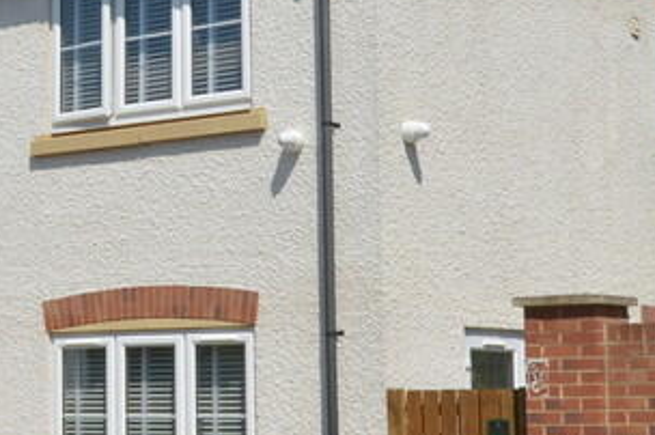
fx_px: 1836
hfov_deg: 19.9
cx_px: 86
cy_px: 184
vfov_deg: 13.5
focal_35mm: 101
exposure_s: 1/400
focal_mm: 20
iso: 200
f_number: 10
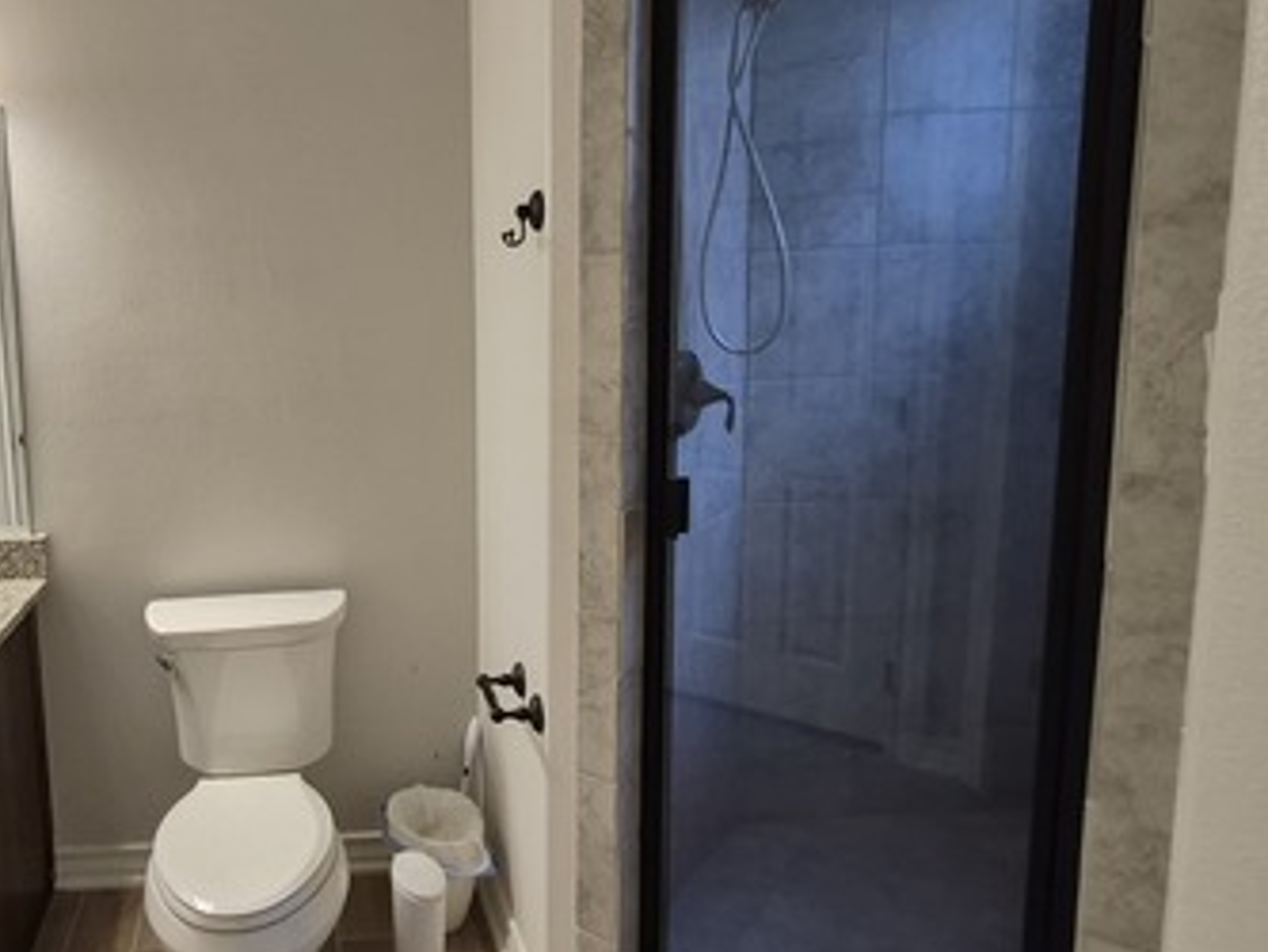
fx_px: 916
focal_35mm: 25
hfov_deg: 65.4
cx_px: 327
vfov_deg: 54.8
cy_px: 423
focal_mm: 1.74
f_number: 2.2
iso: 125
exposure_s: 1/60
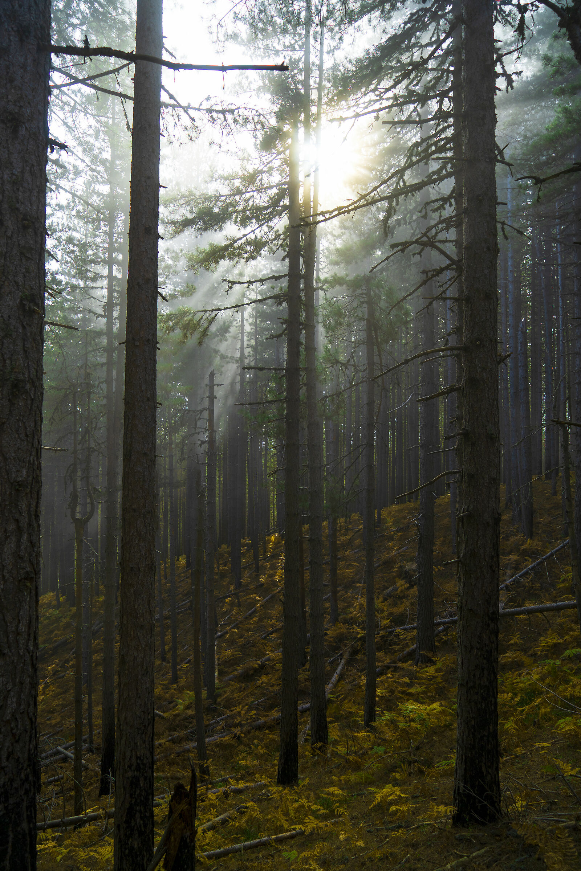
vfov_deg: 73.7
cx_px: 290
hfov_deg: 53.1
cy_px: 436
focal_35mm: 24
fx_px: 581
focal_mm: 24
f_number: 4
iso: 100
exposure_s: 1/400
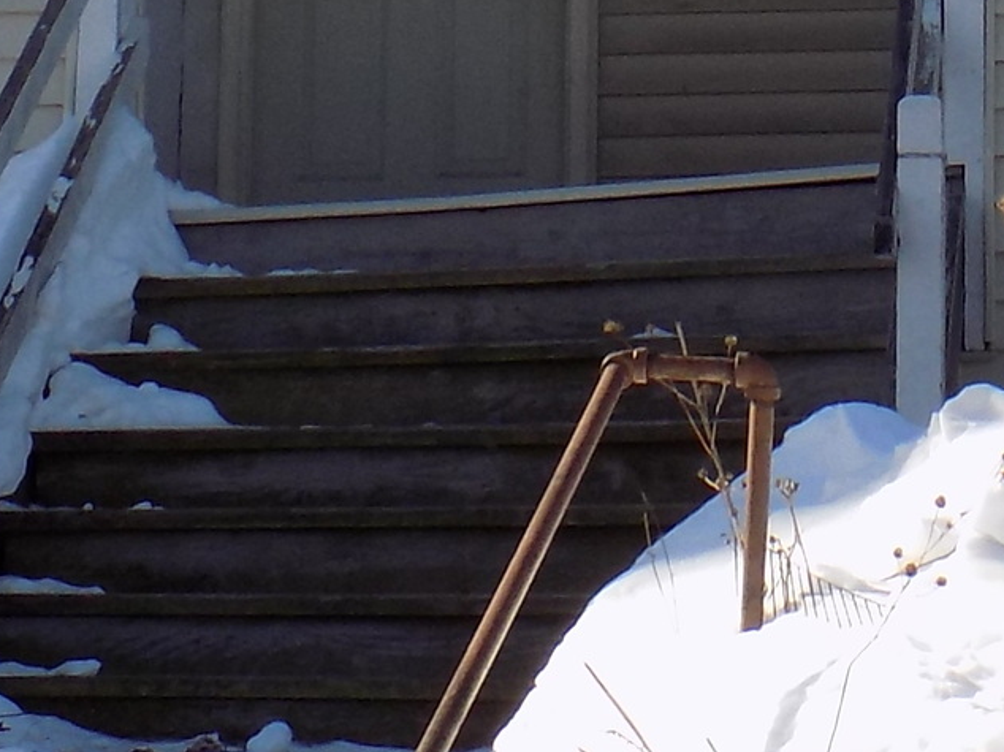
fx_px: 6465
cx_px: 1040
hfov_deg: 8.8
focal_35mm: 223
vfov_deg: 6.4
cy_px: -996
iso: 80
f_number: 3.7
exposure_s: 1/640
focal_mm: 8.1
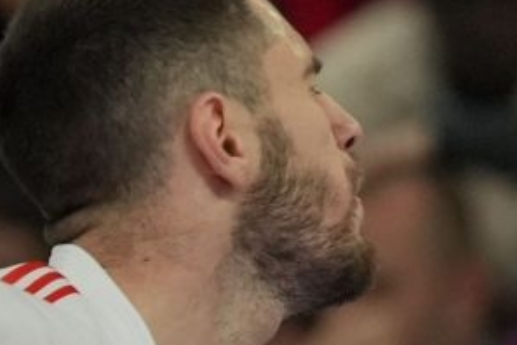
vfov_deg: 0.8
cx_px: 221
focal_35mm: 1765
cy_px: 373
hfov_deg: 1.2
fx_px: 25345
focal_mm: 194
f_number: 2.8
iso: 1600
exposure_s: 1/1000
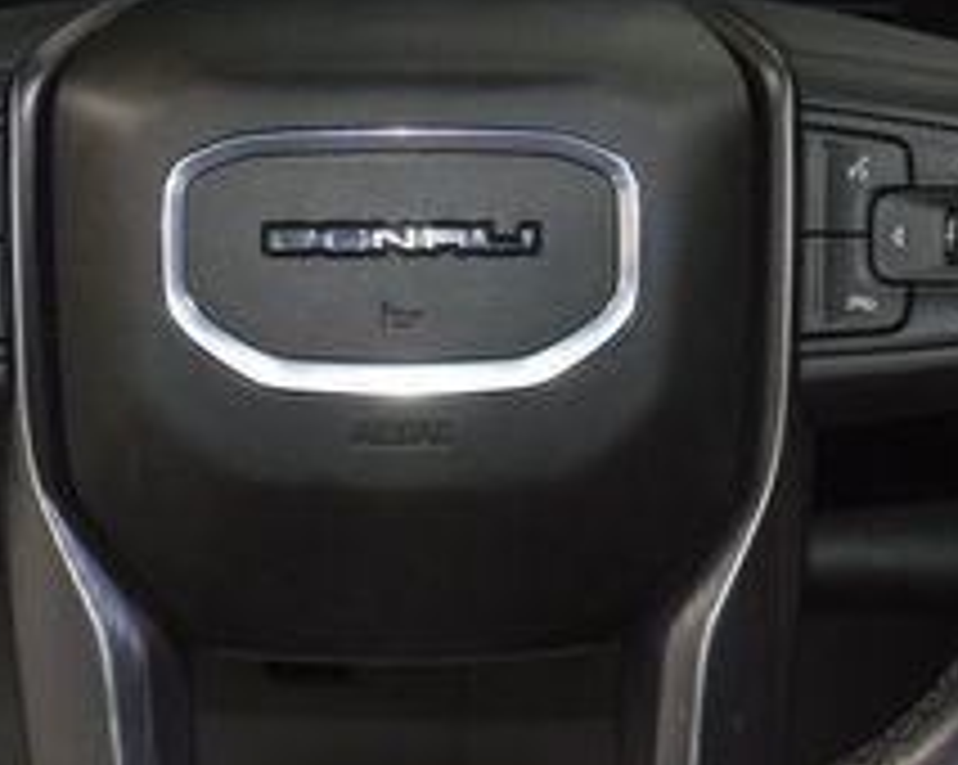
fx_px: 3241
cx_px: 405
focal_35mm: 114
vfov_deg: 13.4
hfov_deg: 16.8
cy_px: 182
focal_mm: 27
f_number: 3.8
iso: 1250
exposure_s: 1/80
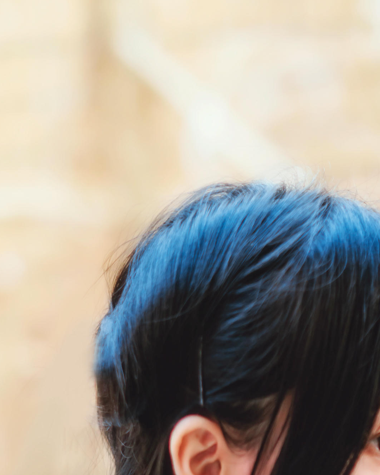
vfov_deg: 13.1
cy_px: 695
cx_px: 445
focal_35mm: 140
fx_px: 1969
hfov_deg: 10.8
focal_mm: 50
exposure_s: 1/160
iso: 200
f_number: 1.4
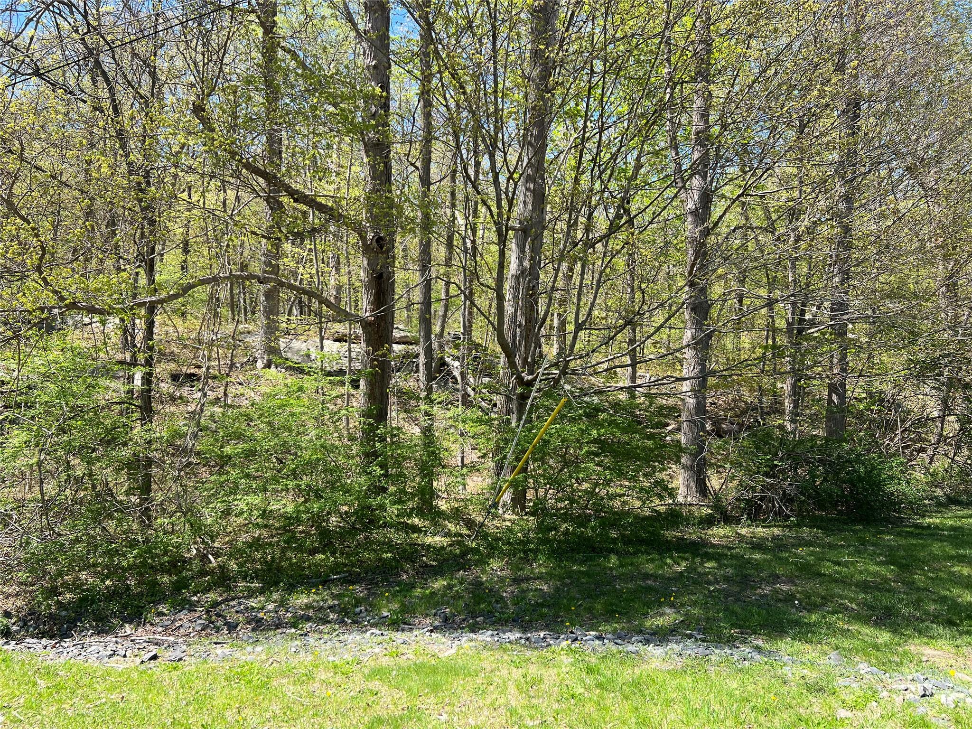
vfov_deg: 53.1
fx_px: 730
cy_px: 364
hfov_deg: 67.3
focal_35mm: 26
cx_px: 486
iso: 50
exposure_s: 1/1029
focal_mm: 5.7
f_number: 1.5
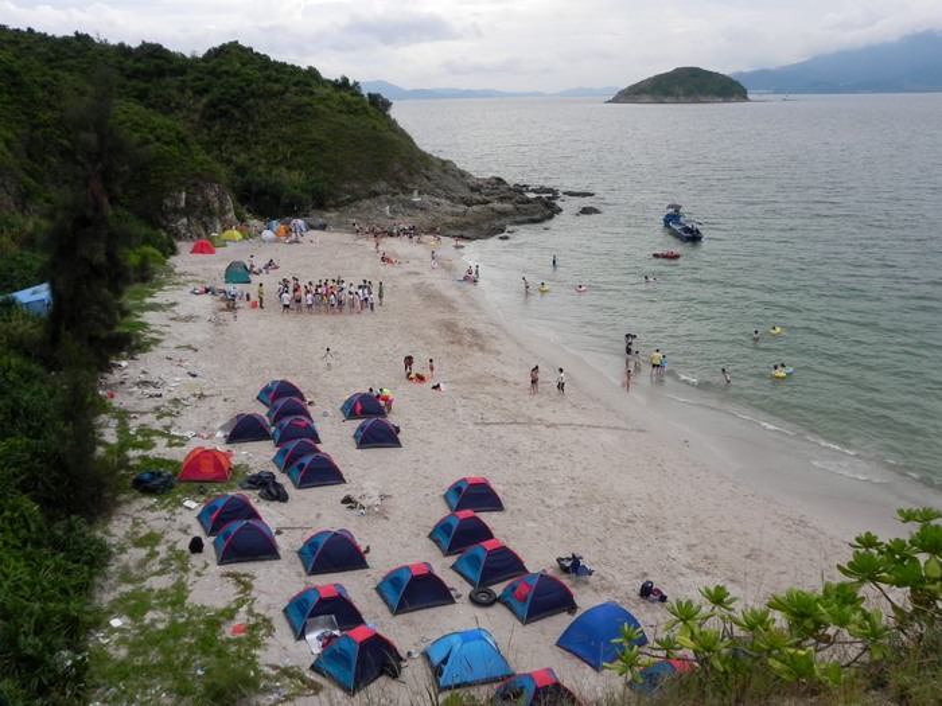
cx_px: 471
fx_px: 789
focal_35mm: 29
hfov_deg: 61.7
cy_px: 353
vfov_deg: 48.2
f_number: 5.6
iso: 160
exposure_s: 1/273
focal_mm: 5.2
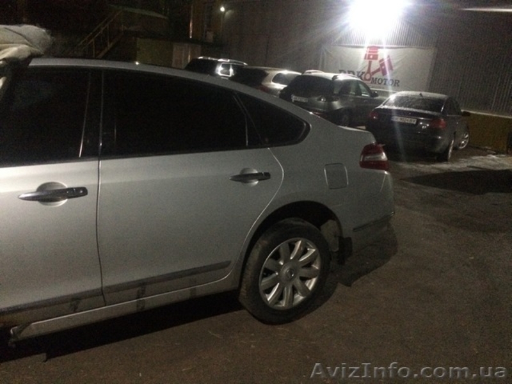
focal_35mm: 29
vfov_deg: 48.2
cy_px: 192
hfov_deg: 61.7
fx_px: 429
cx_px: 256
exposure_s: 1/17
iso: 1000
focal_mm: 4.15
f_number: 2.2
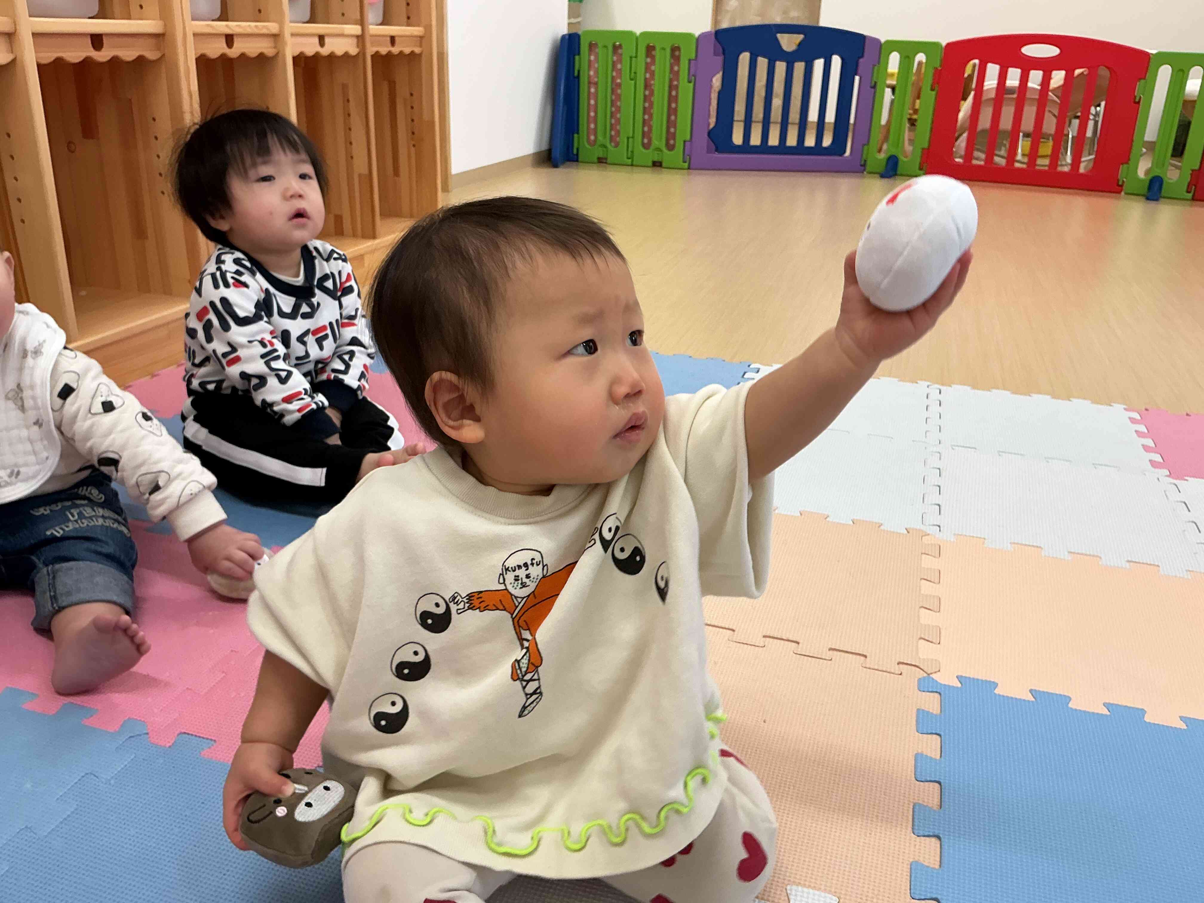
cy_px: 452
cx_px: 602
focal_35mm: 29
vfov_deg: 48.2
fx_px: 1009
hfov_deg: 61.7
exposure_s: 1/120
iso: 64
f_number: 1.8
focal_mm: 3
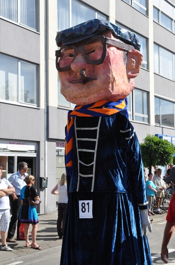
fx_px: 417
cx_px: 88
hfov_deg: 23.7
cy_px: 132
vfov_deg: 35.1
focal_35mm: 57
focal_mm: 38
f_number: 5.6
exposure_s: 1/1250
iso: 400
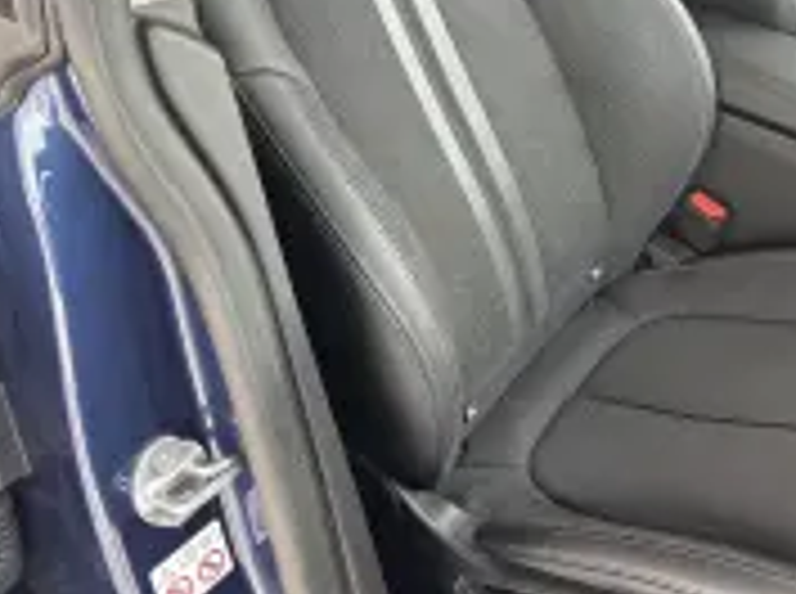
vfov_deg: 26.9
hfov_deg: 34.6
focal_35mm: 53
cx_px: 688
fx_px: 1216
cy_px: 126
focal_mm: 5.96
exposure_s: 1/71
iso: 125
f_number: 1.6
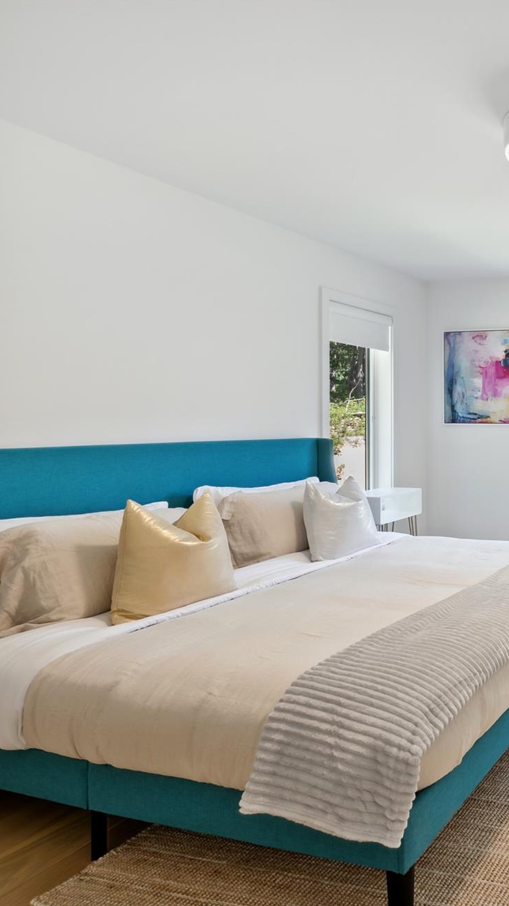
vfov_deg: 78.7
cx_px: 635
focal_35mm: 23
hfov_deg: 36.1
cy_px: 470
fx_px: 552
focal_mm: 14
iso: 200
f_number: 8
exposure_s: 1/80
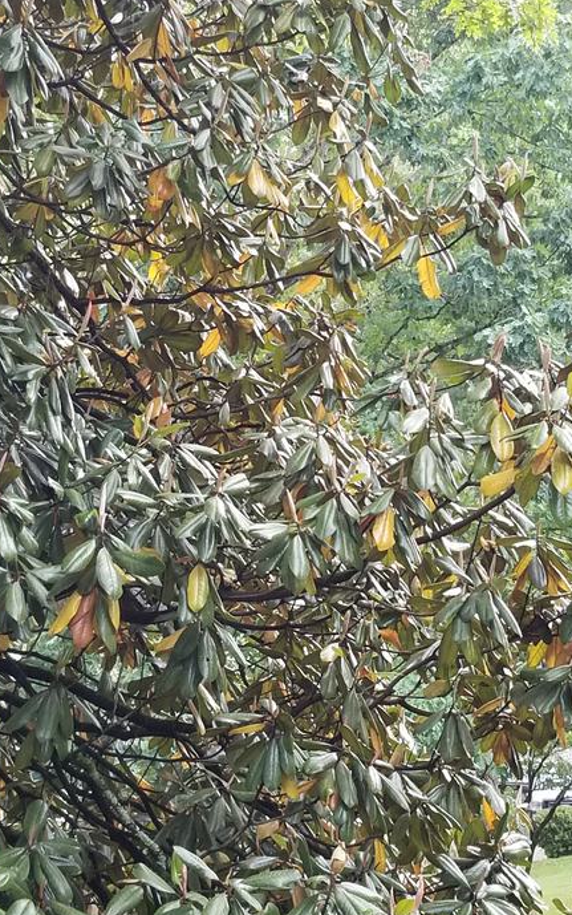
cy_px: 459
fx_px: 698
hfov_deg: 44.4
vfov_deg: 66.5
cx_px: 332
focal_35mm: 28
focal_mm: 4.25
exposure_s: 1/68
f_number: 1.7
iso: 50
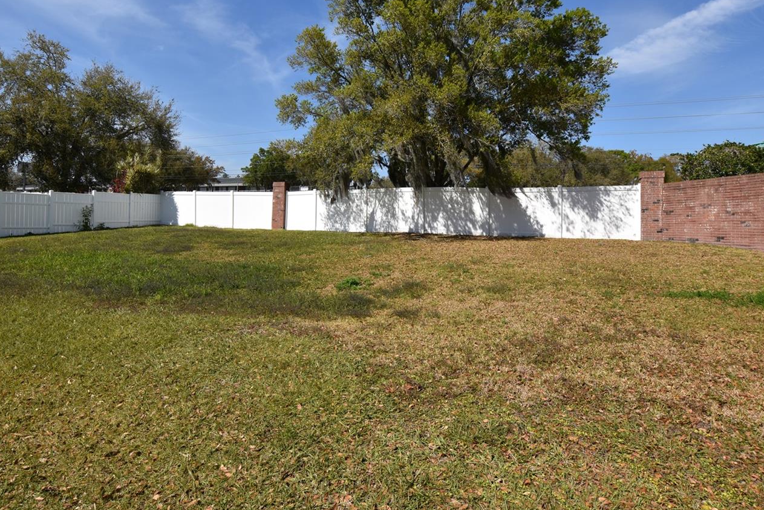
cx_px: 373
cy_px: 214
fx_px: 403
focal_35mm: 19
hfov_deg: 86.9
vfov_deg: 64.2
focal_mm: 10
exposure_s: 1/500
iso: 140
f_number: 8
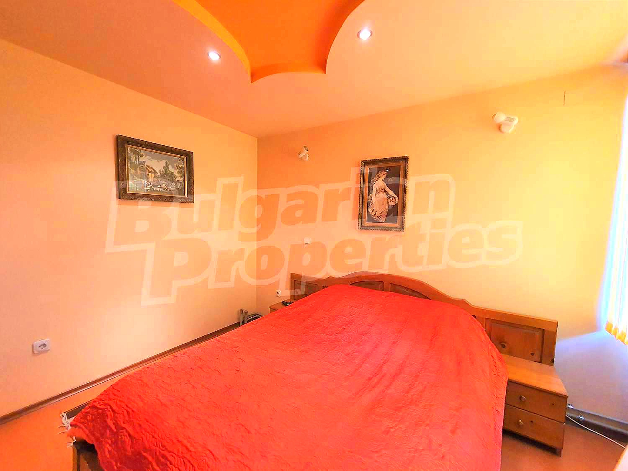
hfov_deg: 106.2
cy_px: 236
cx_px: 314
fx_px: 236
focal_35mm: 13
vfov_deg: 89.9
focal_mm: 1.8
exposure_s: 1/33
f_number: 2.2
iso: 400
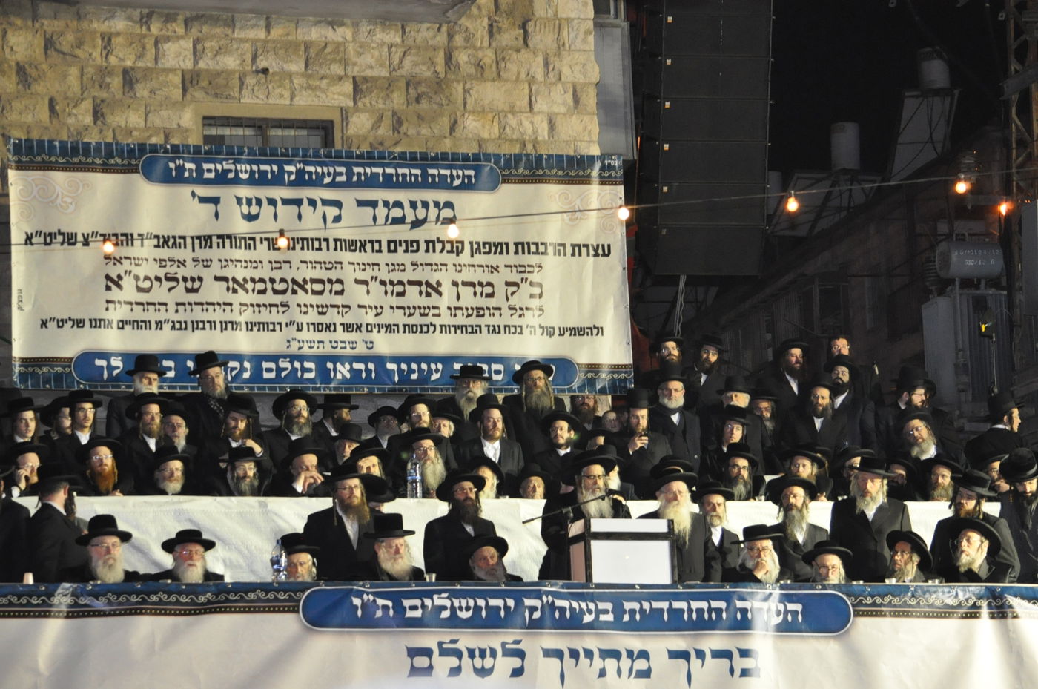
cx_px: 519
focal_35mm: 129
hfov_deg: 15.9
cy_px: 344
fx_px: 3714
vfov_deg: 10.6
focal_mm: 86
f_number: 5.6
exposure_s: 1/60
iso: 2000
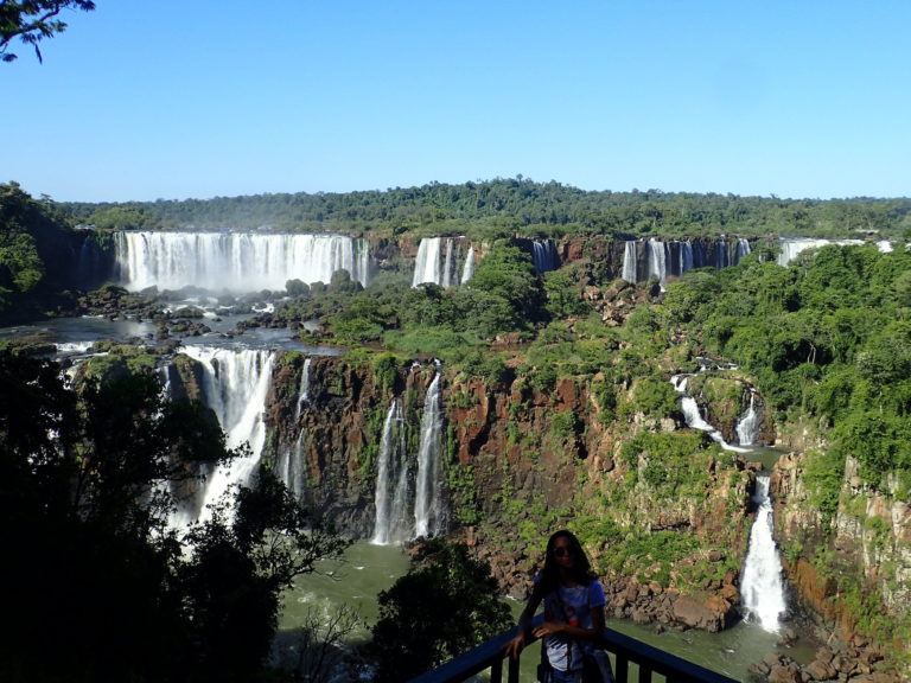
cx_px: 456
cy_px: 342
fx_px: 921
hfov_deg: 52.6
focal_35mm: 35
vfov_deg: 40.7
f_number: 3.5
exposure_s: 1/800
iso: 100
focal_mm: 6.42
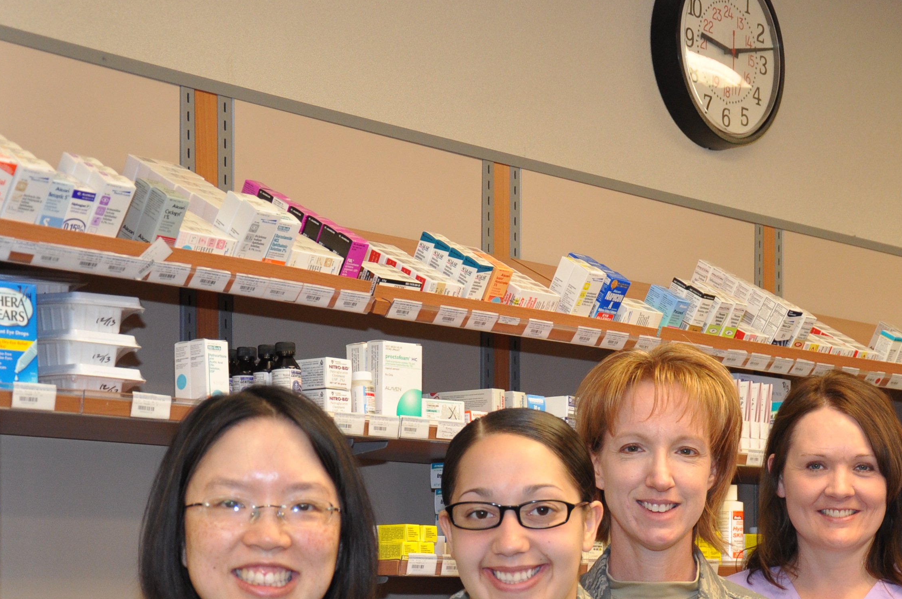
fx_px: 2152
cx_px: 718
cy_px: 531
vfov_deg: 15.7
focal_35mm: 86
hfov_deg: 23.3
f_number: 4.2
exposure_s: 1/60
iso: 640
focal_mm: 30
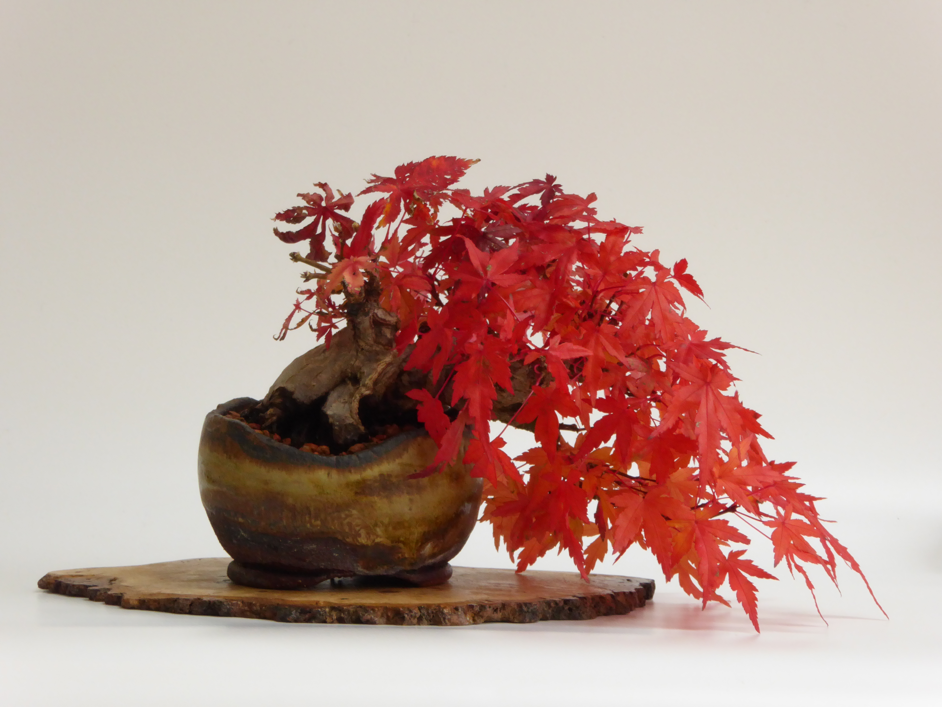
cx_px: 471
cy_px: 354
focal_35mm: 185
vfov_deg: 8.0
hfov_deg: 10.7
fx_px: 5034
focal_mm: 33.2
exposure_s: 1/30
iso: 400
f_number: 8
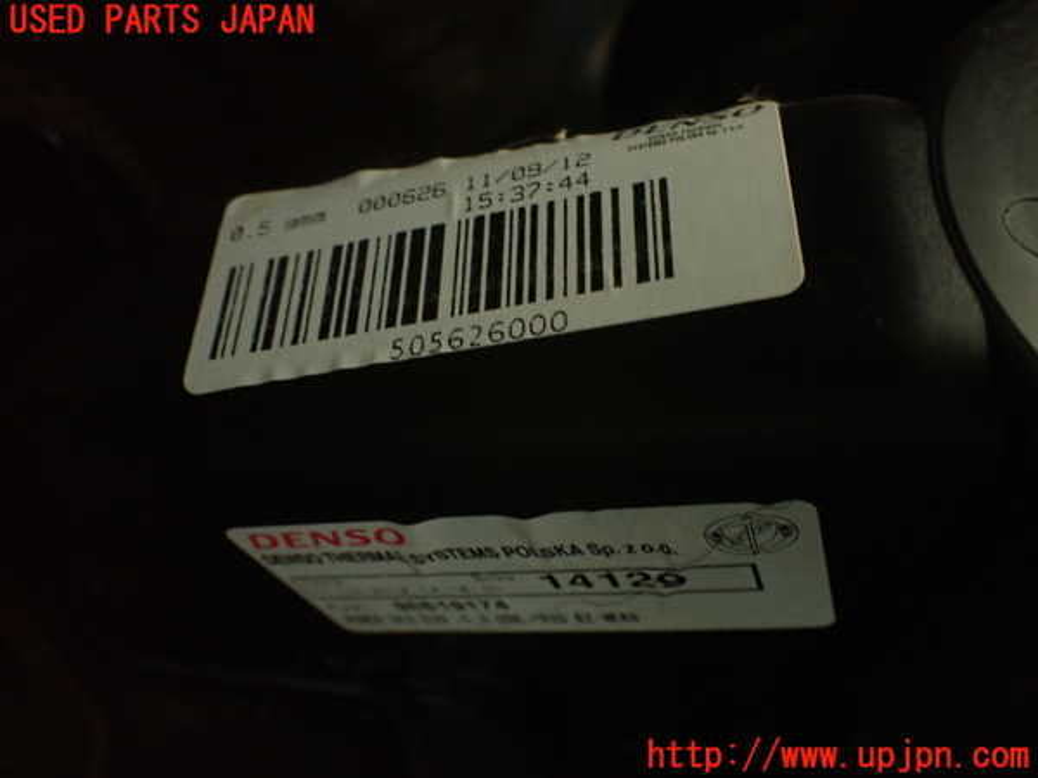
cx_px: 519
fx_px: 960
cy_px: 389
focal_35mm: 32
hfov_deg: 56.8
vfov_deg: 44.2
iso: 800
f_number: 2.4
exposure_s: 1/13
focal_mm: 5.79
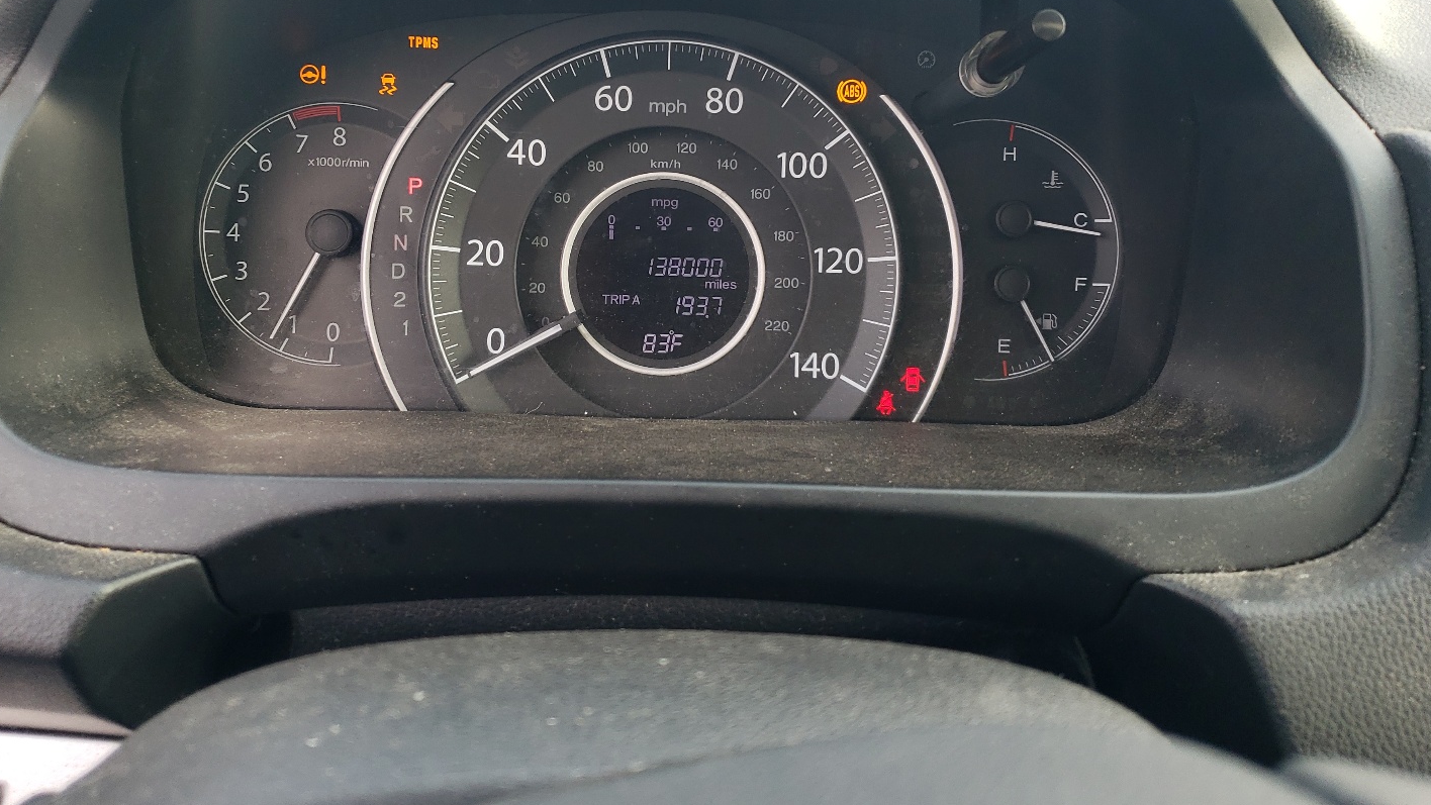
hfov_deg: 60.9
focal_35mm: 32
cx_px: 665
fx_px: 1214
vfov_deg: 36.3
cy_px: 260
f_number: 1.5
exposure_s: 1/169
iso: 50
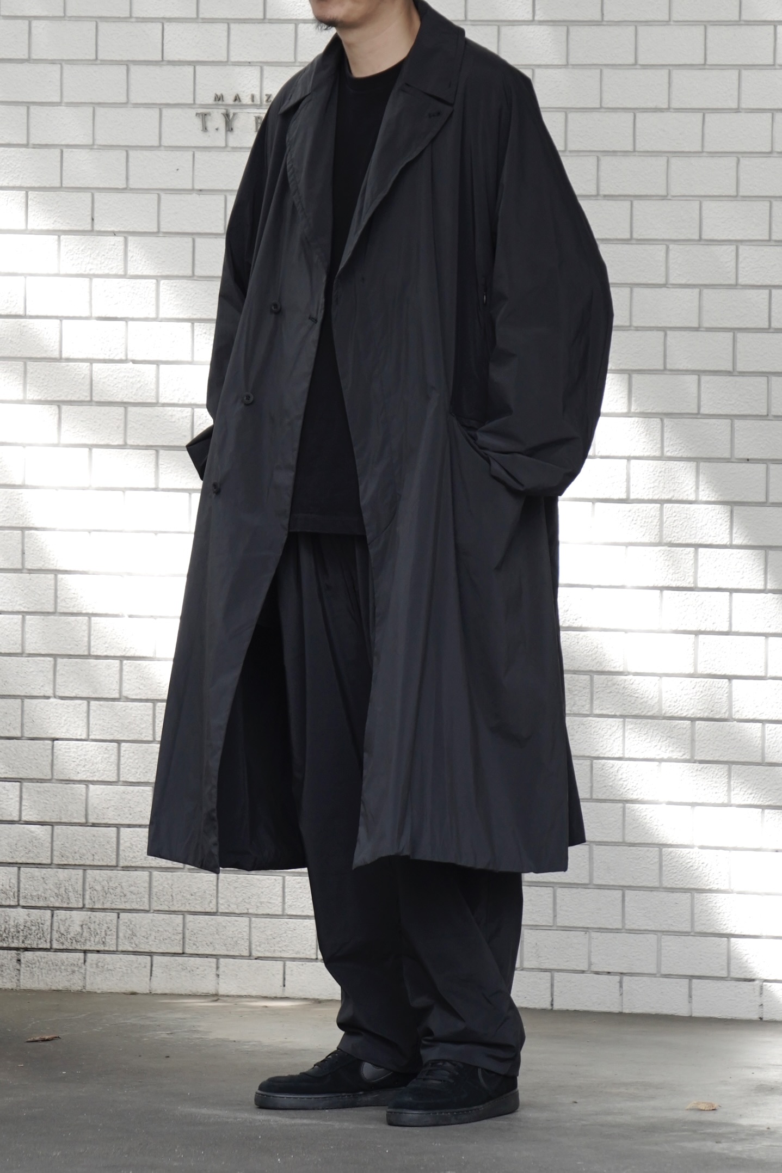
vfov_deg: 11.7
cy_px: 586
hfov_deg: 7.8
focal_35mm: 176
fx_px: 5733
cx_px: 391
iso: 800
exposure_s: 1/320
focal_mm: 176
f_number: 5.6
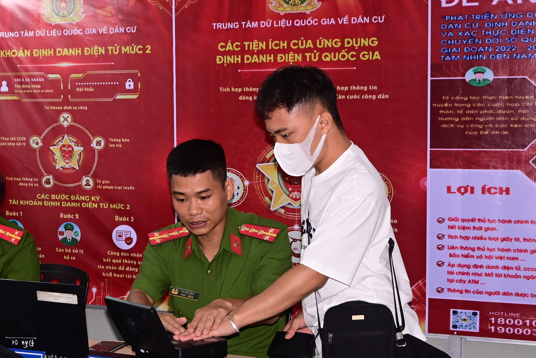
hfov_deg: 29.7
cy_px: 170
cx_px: 155
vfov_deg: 20.4
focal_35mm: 67
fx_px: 998
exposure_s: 1/200
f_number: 5
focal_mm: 28
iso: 800
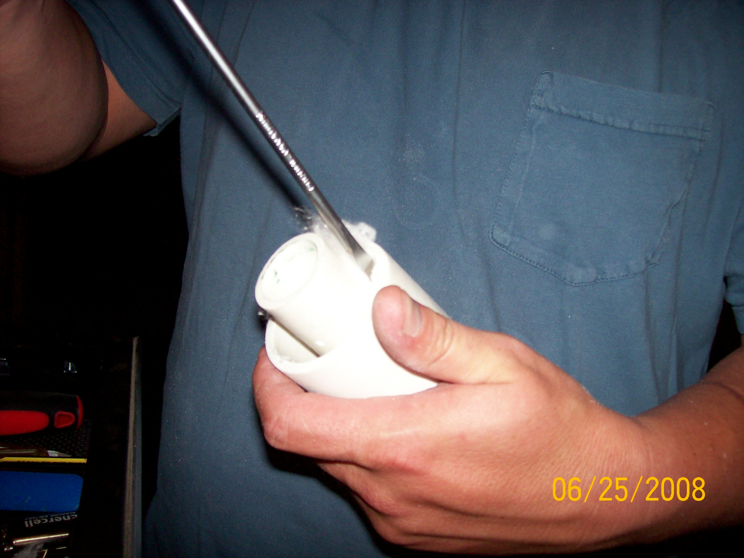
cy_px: 279
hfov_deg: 51.4
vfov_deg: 39.7
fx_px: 774
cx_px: 372
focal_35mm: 36
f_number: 2.7
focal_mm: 6
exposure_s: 1/64
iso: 80
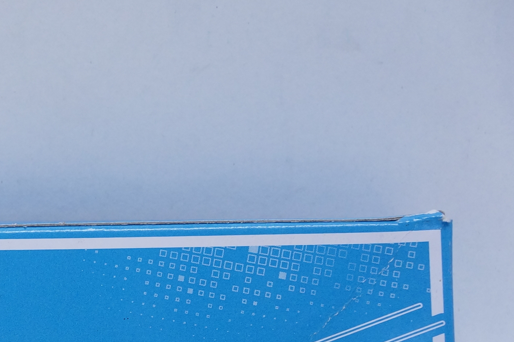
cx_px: -118
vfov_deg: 10.4
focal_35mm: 130
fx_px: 1858
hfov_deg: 15.2
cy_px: 393
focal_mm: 35
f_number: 5.6
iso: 800
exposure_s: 1/100
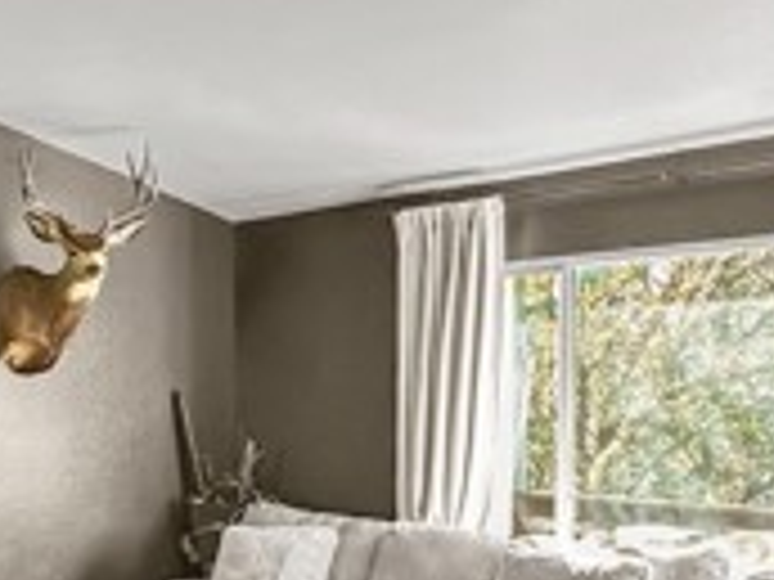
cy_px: 472
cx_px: 184
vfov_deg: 27.4
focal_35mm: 52
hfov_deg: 35.9
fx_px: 1163
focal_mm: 2.22
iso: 160
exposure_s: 1/100
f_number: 2.2
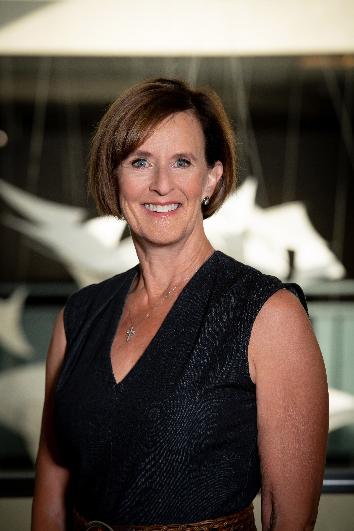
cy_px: 266
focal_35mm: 160
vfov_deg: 12.8
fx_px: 2360
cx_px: 177
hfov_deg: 8.6
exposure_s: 1/250
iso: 250
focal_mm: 160
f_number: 5.6
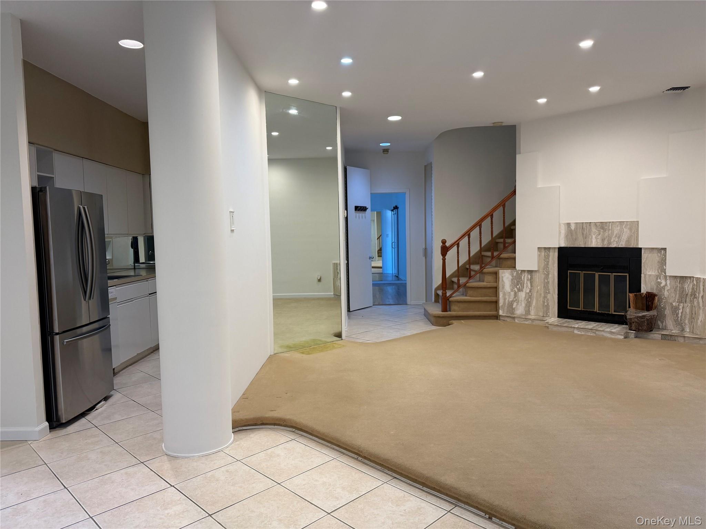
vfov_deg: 56.8
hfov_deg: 71.6
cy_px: 264
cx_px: 353
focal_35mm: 24
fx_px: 489
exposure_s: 1/120
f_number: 1.78
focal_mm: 6.76
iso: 200
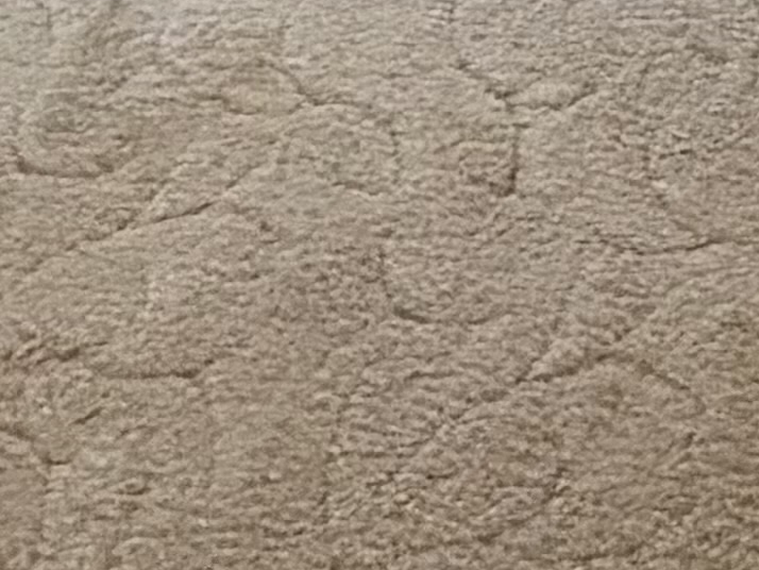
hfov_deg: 17.1
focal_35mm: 112
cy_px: -1422
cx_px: 774
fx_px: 2457
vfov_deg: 9.0
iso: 1000
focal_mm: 2.22
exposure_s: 1/60
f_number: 2.2
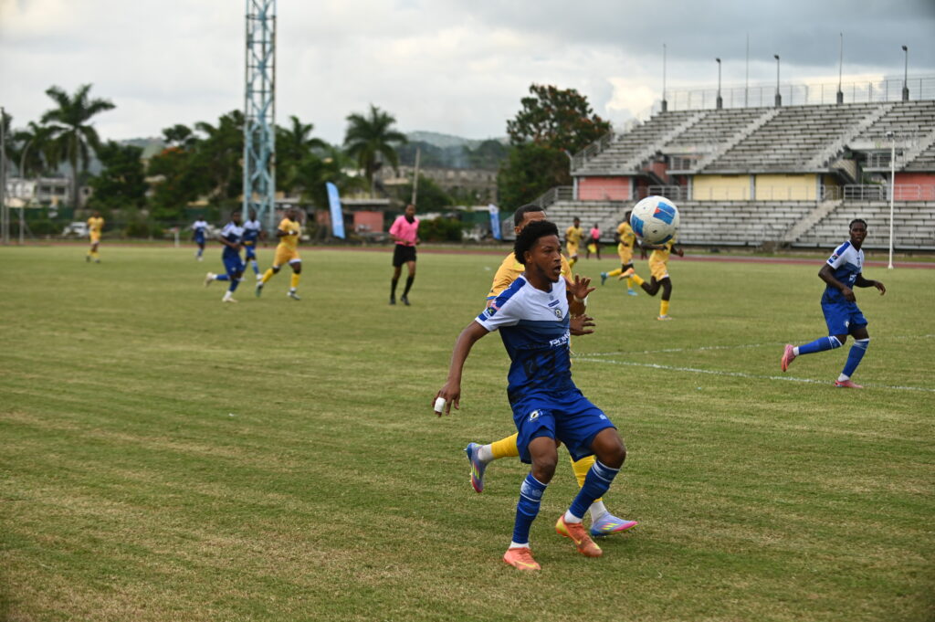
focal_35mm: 70
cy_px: 311
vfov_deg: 19.4
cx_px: 468
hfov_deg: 28.9
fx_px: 1817
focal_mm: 70
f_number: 2.8
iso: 400
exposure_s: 1/1600
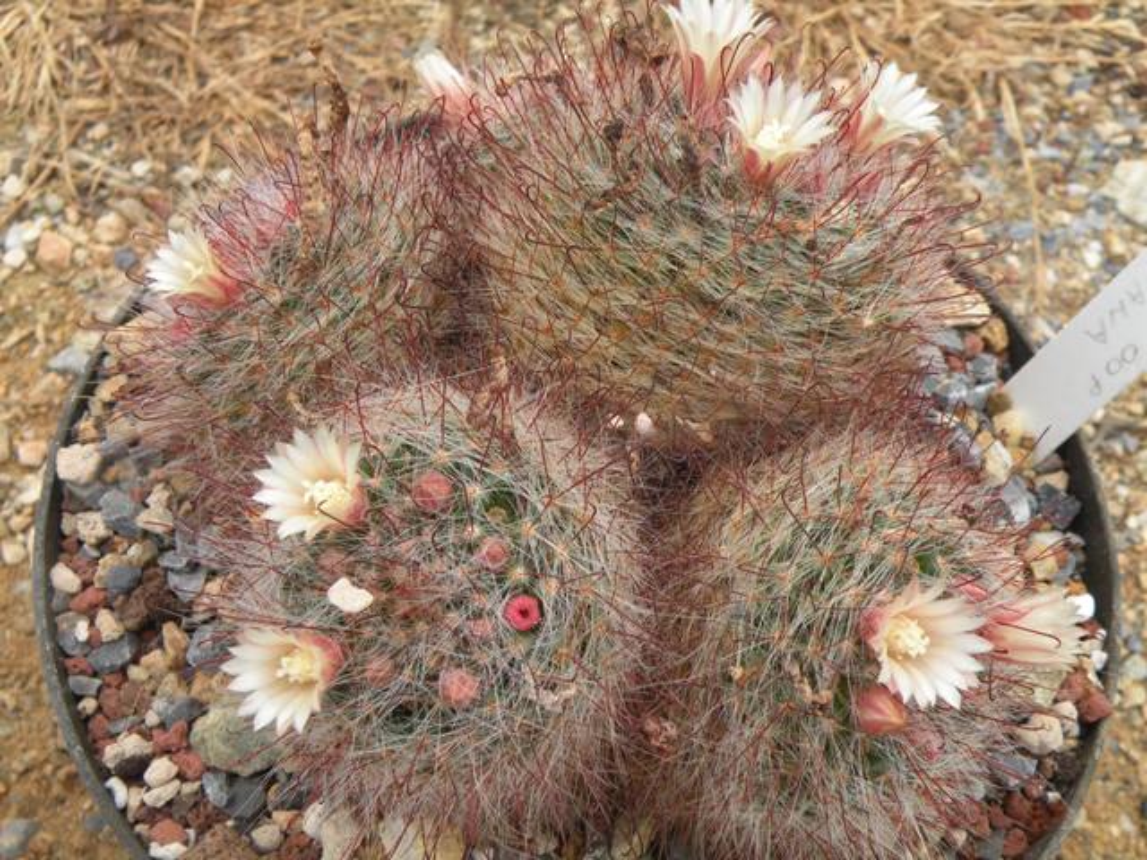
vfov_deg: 34.3
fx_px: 1392
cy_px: 430
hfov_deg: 44.8
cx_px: 574
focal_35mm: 42
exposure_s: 1/152
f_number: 4.5
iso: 64
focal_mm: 7.4
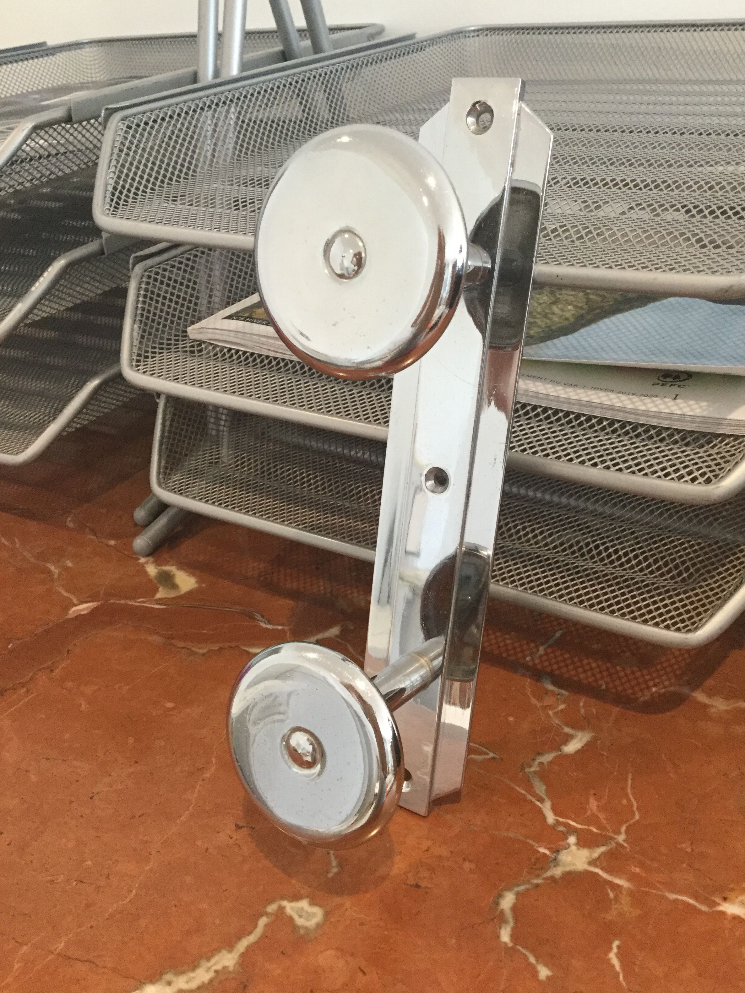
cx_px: 382
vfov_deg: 56.8
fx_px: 918
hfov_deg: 44.2
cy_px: 495
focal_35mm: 32
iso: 160
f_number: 2.4
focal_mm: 3.3
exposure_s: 1/33
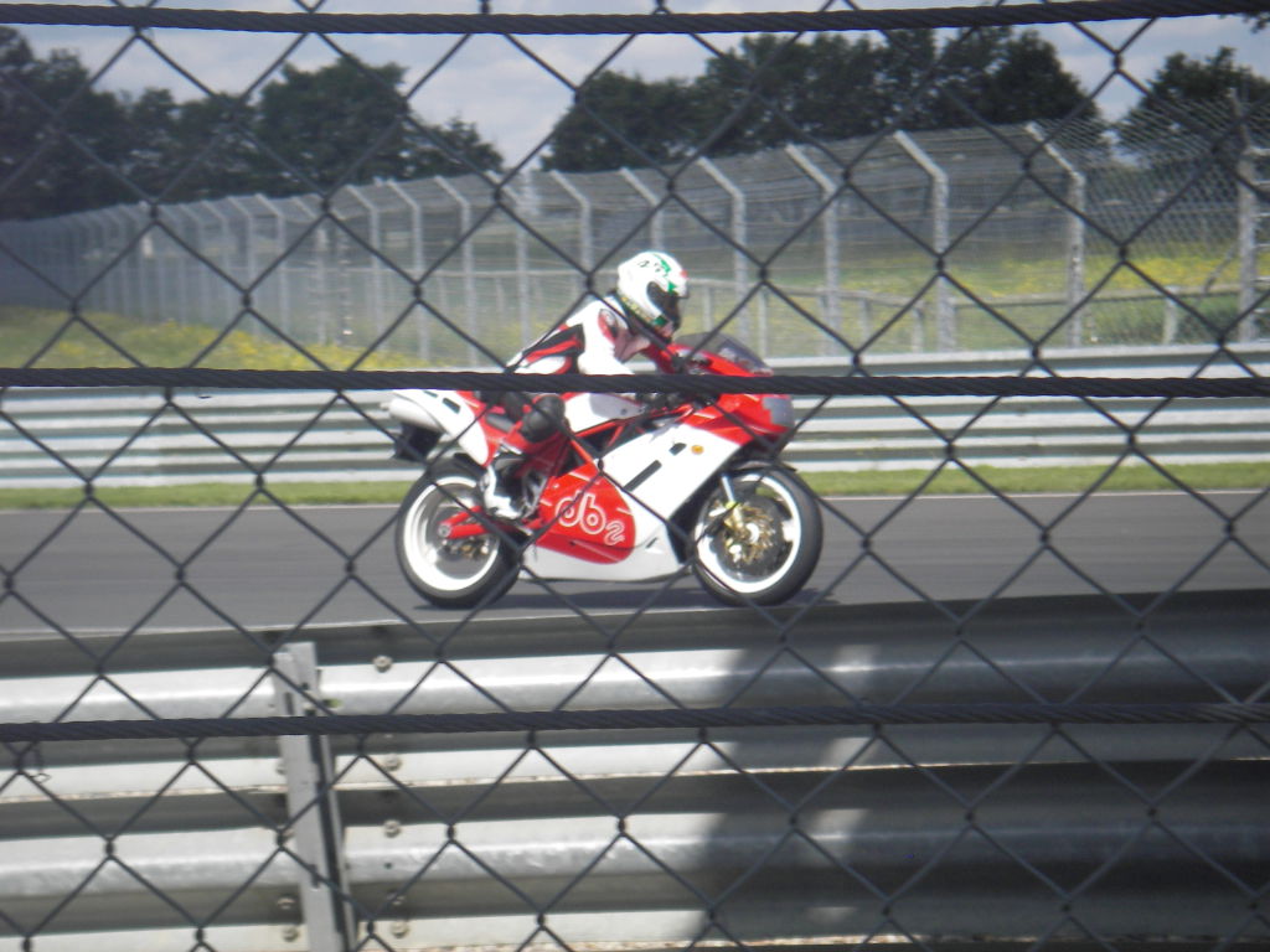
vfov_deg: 13.0
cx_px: 635
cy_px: 476
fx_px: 4182
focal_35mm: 114
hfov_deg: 17.3
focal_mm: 18.9
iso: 50
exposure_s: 1/400
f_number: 4
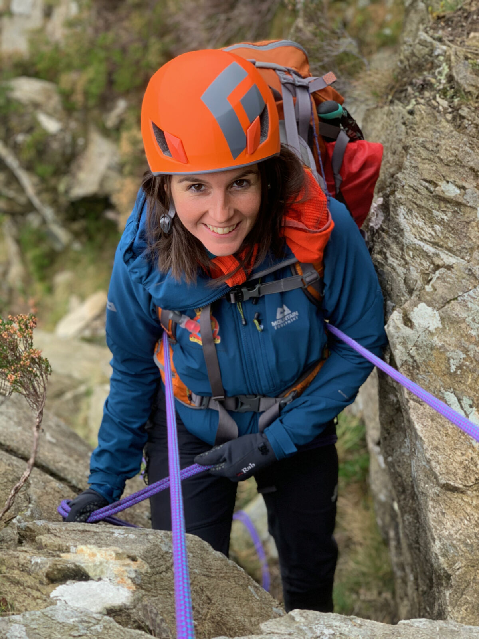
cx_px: 240
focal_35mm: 52
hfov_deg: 28.0
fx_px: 960
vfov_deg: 36.8
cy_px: 320
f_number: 2.4
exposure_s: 1/122
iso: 50
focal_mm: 6
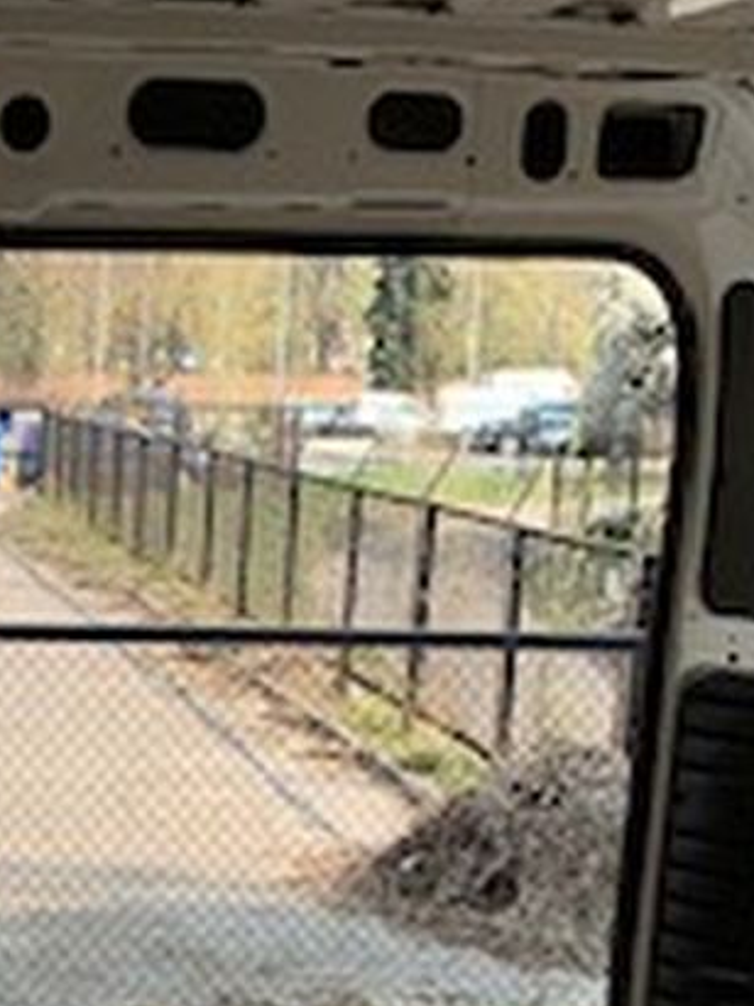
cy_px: 1759
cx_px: -108
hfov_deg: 13.4
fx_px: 3138
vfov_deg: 15.8
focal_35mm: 108
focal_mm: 4.25
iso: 25
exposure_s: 1/555
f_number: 1.8
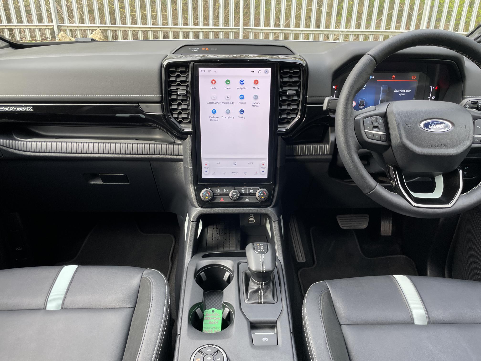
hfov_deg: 67.3
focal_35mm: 26
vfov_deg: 53.1
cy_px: 180
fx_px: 361
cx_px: 240
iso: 80
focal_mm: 4.2
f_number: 1.6
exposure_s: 1/121
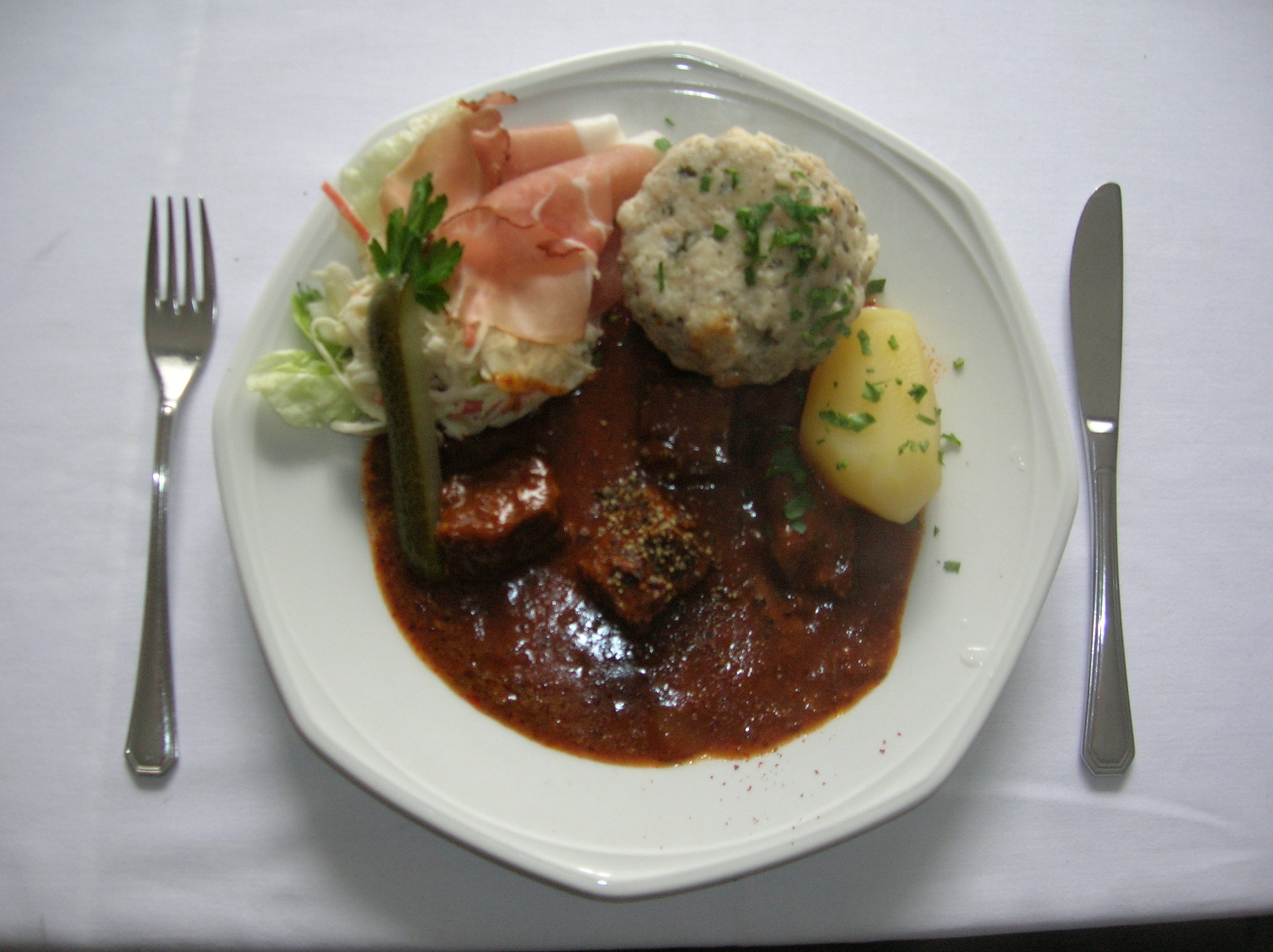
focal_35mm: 34
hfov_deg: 54.0
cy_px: 476
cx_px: 636
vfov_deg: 41.7
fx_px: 1249
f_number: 2.9
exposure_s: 1/29.2
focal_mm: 5.7
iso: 117
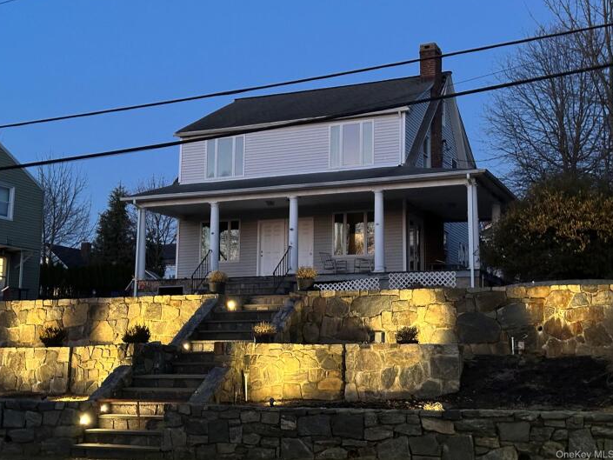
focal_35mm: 49
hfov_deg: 38.9
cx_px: 305
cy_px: 227
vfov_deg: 29.7
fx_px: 868
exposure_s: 1/20
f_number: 1.78
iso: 640
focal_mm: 6.86
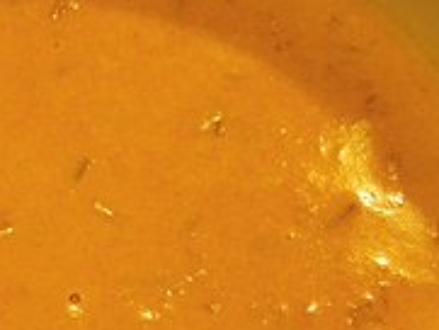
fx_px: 952
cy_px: 204
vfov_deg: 19.6
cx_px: 75
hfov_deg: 25.4
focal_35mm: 75
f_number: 3.8
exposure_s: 1/40
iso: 800
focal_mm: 6.1
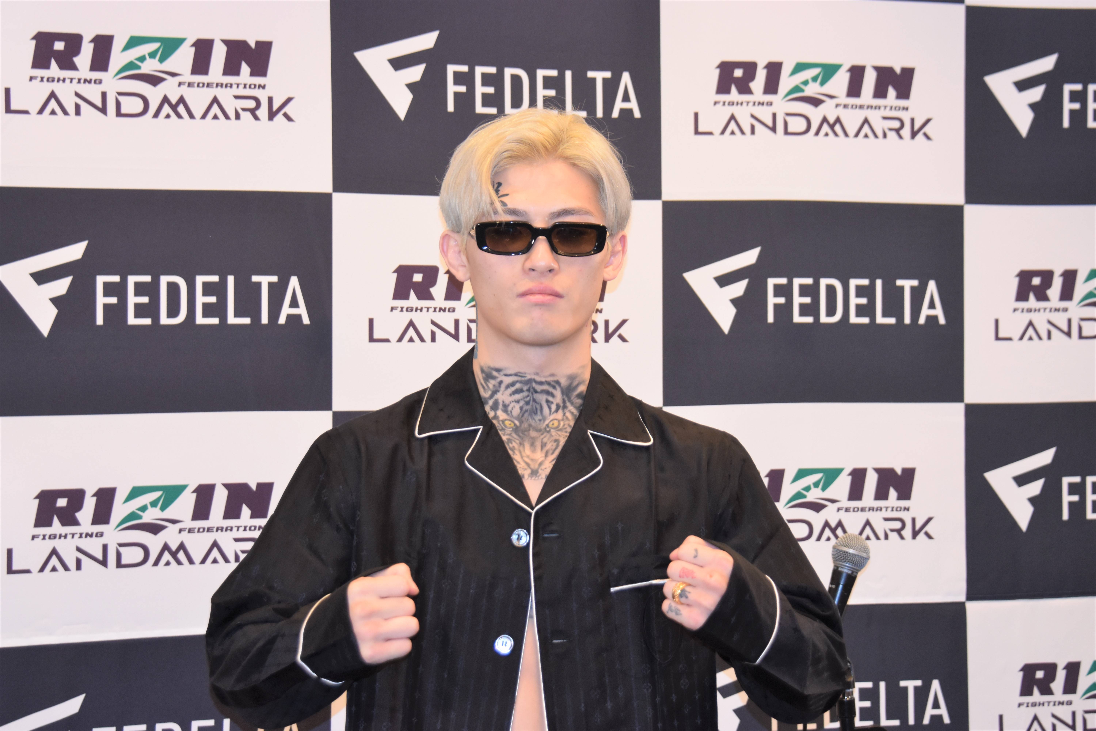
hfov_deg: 16.1
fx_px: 3881
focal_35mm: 128
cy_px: 366
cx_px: 548
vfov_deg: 10.8
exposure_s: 1/60
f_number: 5
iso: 900
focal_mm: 85
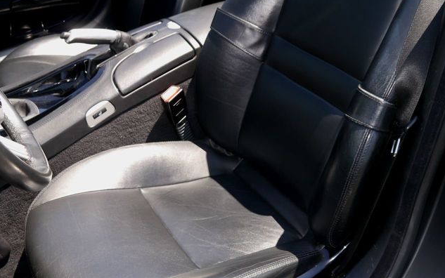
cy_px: 150
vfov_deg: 28.6
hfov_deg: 44.4
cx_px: 223
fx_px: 546
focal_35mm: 45
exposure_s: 1/160
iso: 160
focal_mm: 21
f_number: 5.6
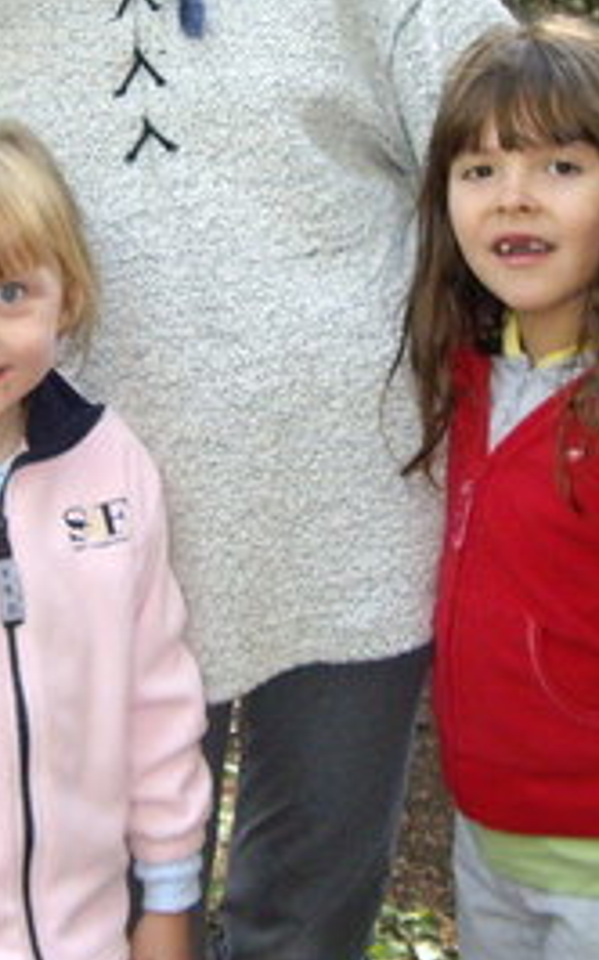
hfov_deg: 13.4
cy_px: 253
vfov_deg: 21.3
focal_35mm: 97
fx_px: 2536
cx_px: 144
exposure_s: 1/40
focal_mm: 6.2
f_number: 2.7
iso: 200
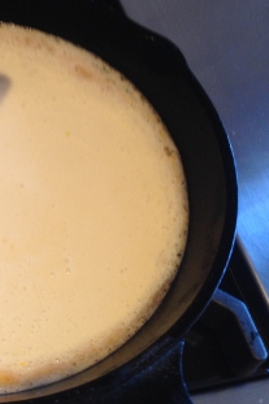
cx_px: -42
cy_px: 175
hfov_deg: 23.6
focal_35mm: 53
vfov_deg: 37.5
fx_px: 595
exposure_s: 1/20
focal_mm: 4.12
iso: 80
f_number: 2.4
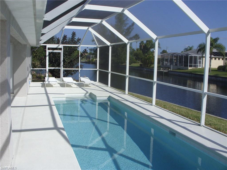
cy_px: 85
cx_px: 114
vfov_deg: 37.7
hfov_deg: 49.0
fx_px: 249
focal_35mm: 38
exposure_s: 1/458
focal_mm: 6.3
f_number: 4.9
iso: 50
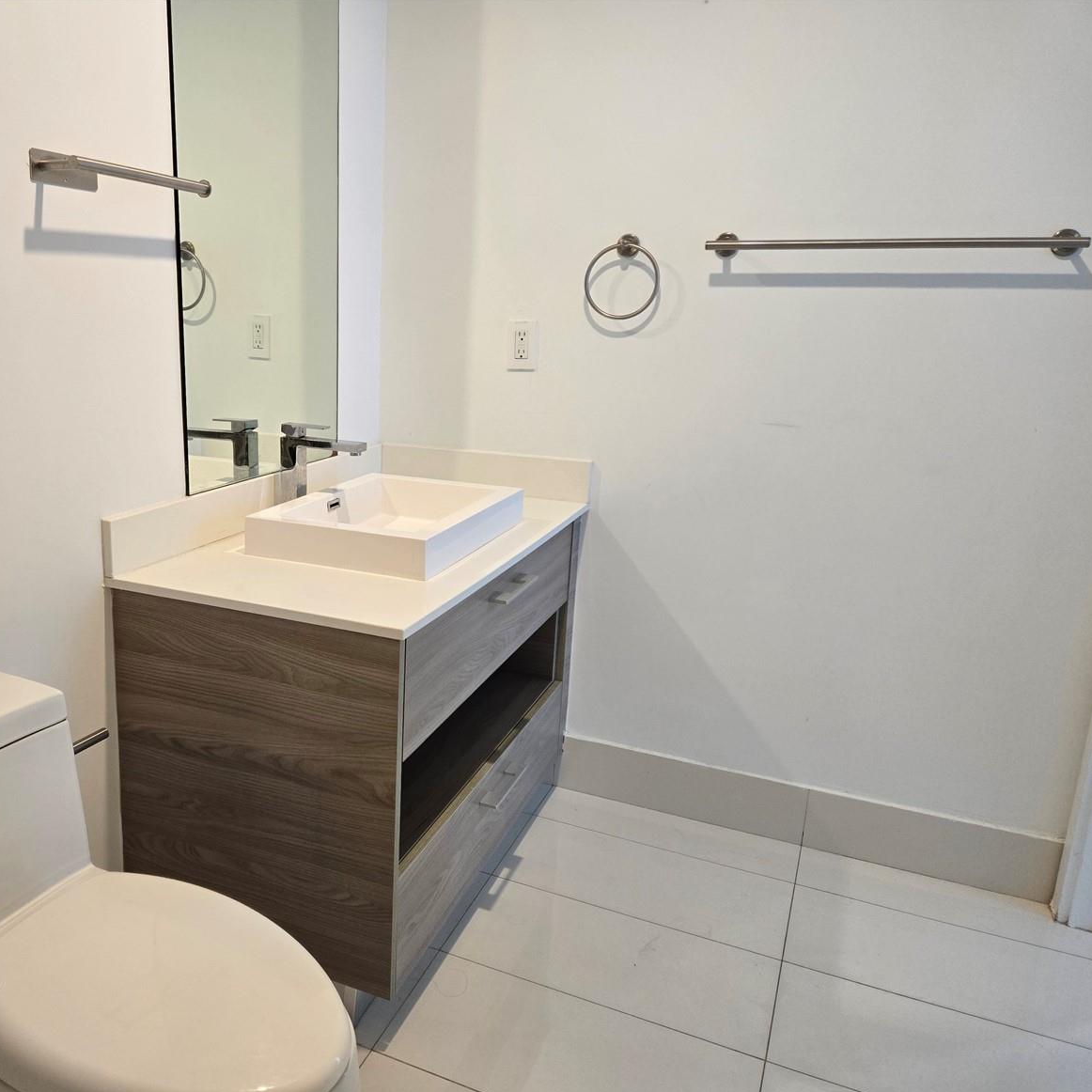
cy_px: 561
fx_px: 999
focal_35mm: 28
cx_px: 367
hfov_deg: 56.1
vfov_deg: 57.3
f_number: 1.8
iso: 160
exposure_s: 1/120
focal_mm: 5.4
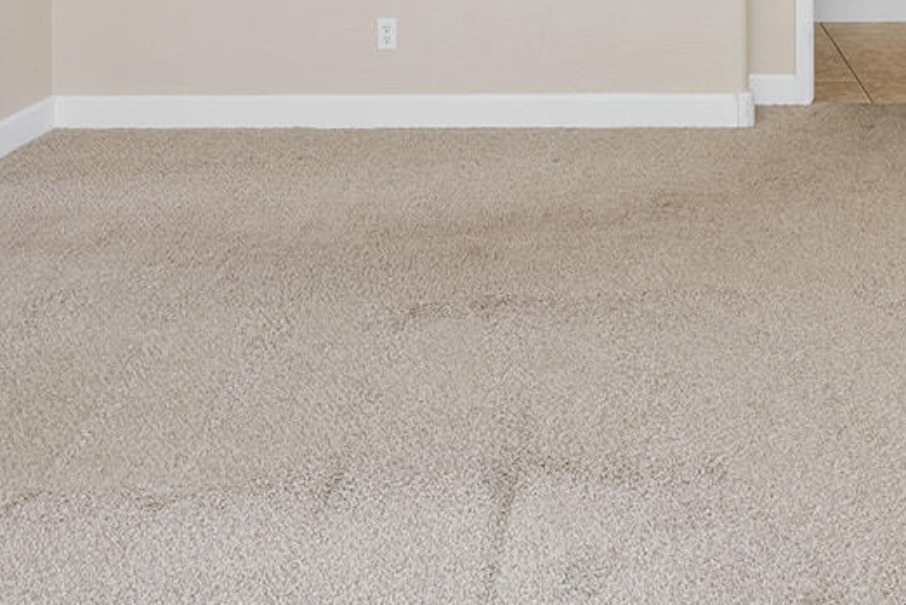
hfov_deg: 39.4
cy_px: -185
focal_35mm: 49
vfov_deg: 24.1
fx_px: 1234
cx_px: 663
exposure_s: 1/5
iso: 400
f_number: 8
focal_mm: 16
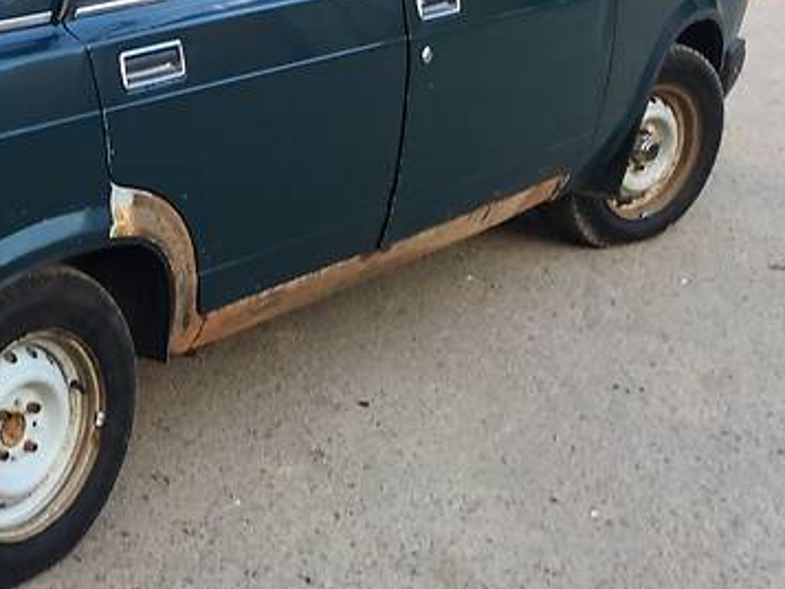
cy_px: 314
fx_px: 1475
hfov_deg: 27.5
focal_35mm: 65
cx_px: -59
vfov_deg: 22.6
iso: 40
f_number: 2.2
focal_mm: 4.2
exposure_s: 1/50
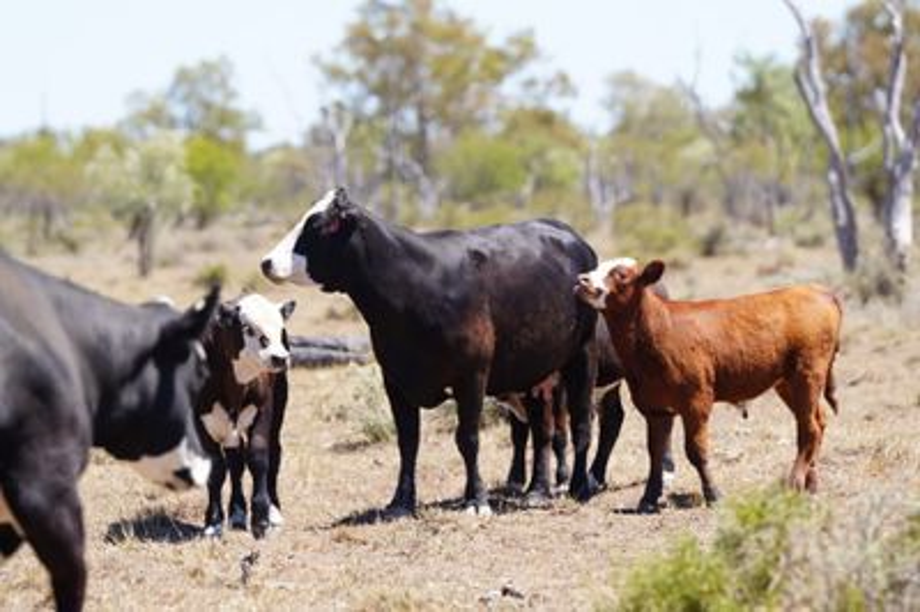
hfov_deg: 6.9
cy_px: 306
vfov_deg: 4.6
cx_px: 460
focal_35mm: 300
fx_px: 7660
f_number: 4
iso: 100
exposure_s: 1/500
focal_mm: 200
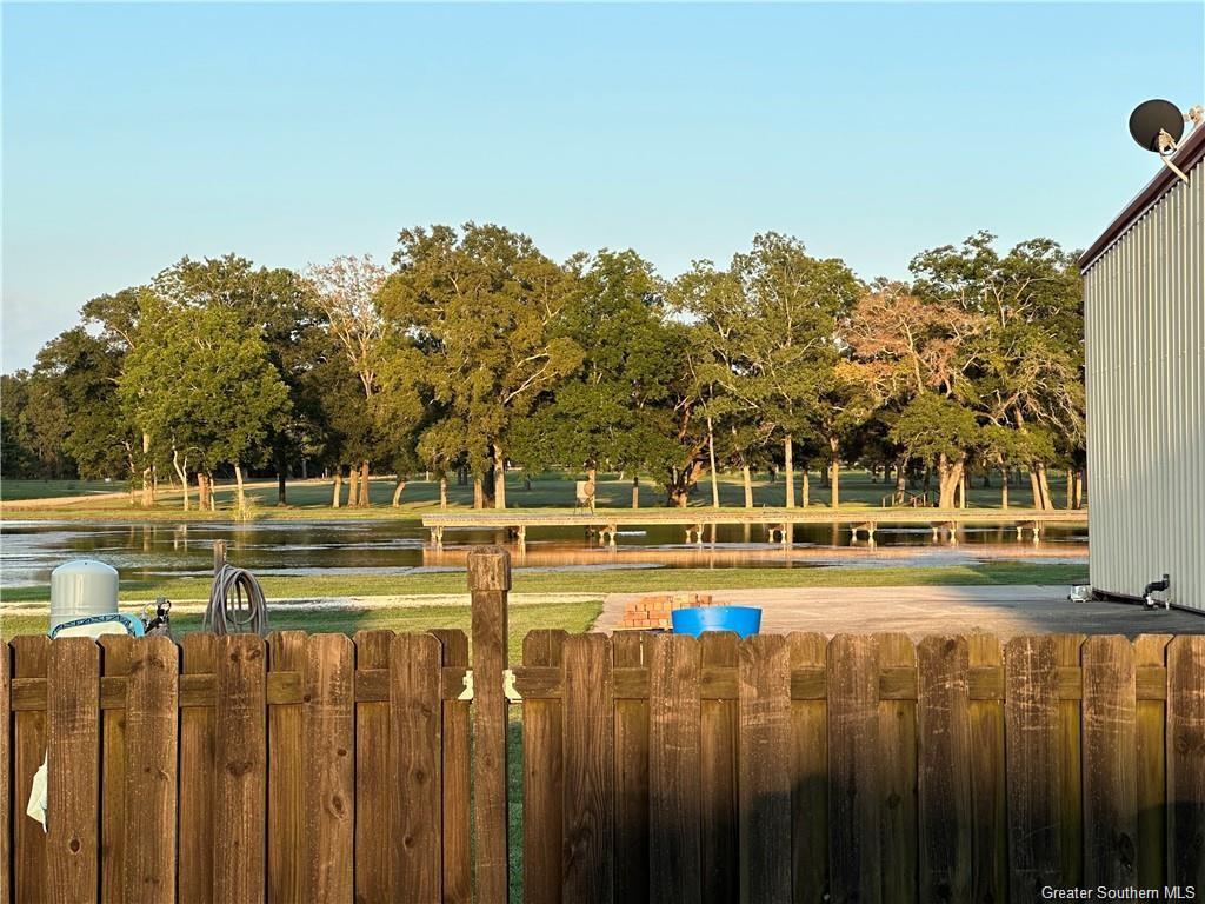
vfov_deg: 19.1
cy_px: 452
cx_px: 602
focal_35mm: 77
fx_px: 2680
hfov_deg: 25.3
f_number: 2.8
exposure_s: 1/212
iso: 32
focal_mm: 9
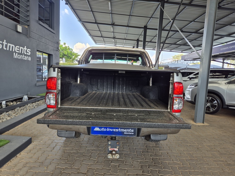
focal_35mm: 23
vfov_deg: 58.9
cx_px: 118
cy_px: 88
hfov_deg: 73.9
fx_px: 156
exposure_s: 1/113
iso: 25
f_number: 1.8
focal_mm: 5.4
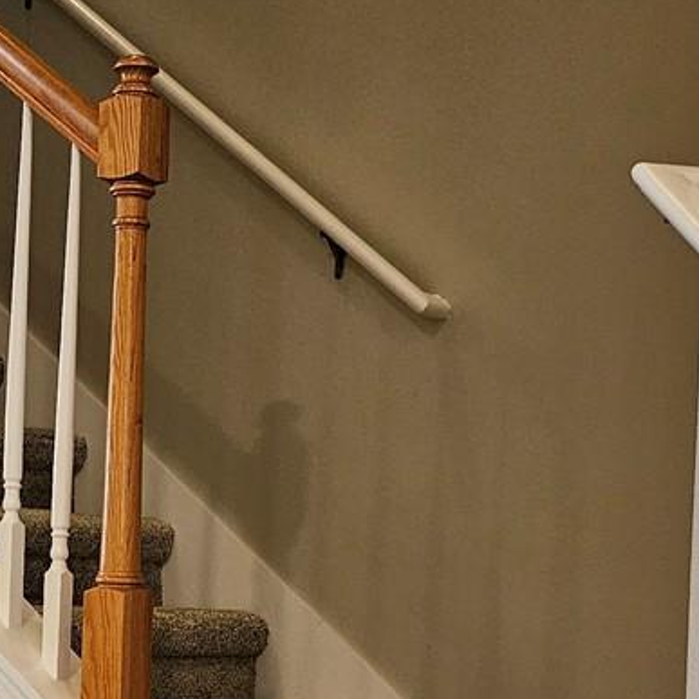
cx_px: 164
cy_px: 643
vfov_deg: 20.2
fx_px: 1919
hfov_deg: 20.5
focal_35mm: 84
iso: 500
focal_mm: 5.4
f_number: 1.8
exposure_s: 1/120
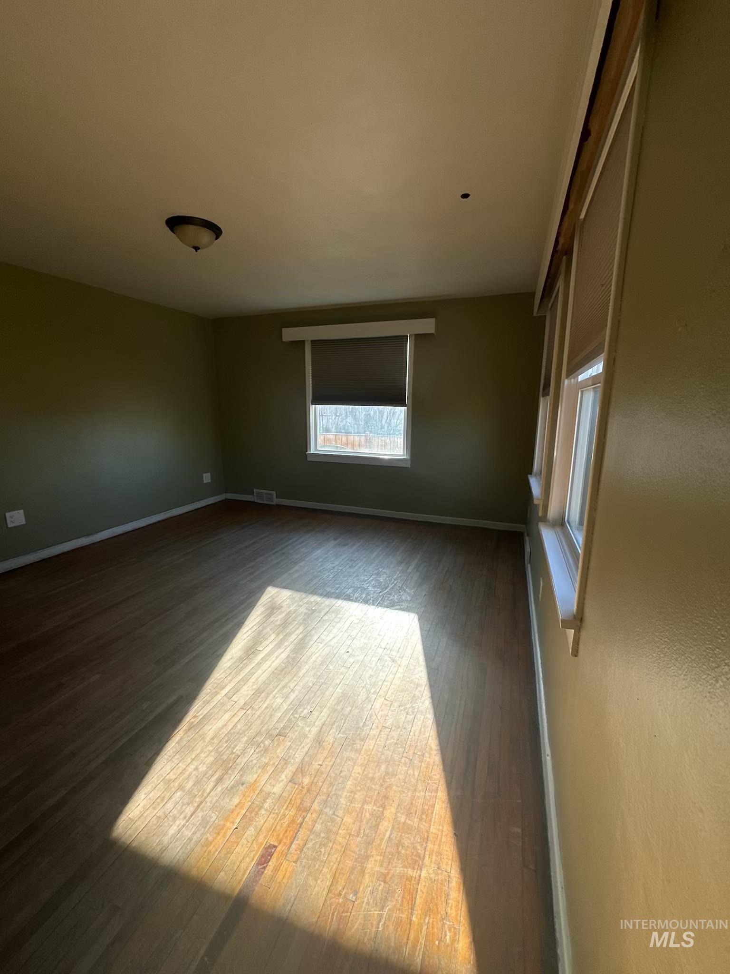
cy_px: 487
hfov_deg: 85.7
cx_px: 365
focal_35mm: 14
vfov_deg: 102.1
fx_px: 394
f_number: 2.2
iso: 40
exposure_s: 1/228
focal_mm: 2.22
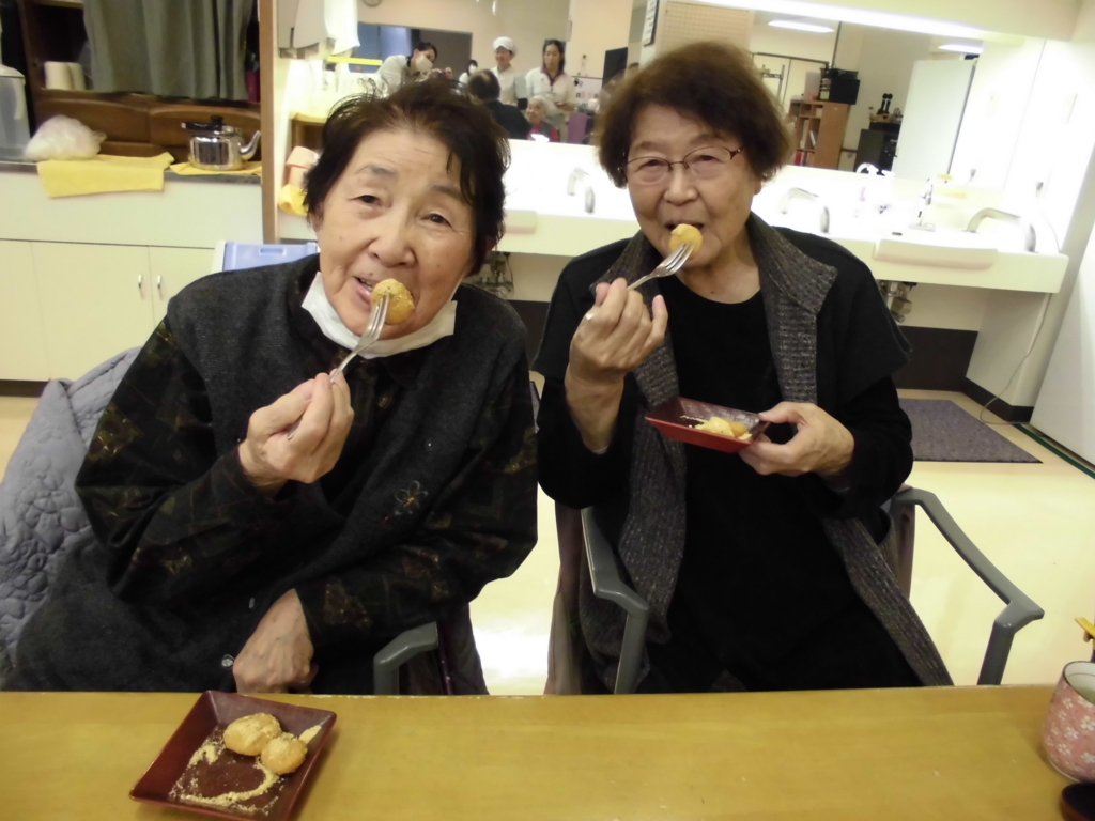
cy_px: 410
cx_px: 548
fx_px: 822
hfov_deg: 67.3
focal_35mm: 26
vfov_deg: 53.1
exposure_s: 1/20
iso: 400
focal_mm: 4.6
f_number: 3.5
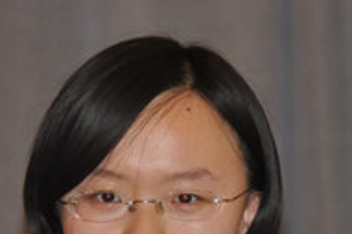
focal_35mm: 635
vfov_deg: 2.2
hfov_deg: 3.3
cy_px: 341
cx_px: 160
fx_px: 6199
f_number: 5.6
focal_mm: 135
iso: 800
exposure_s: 1/60
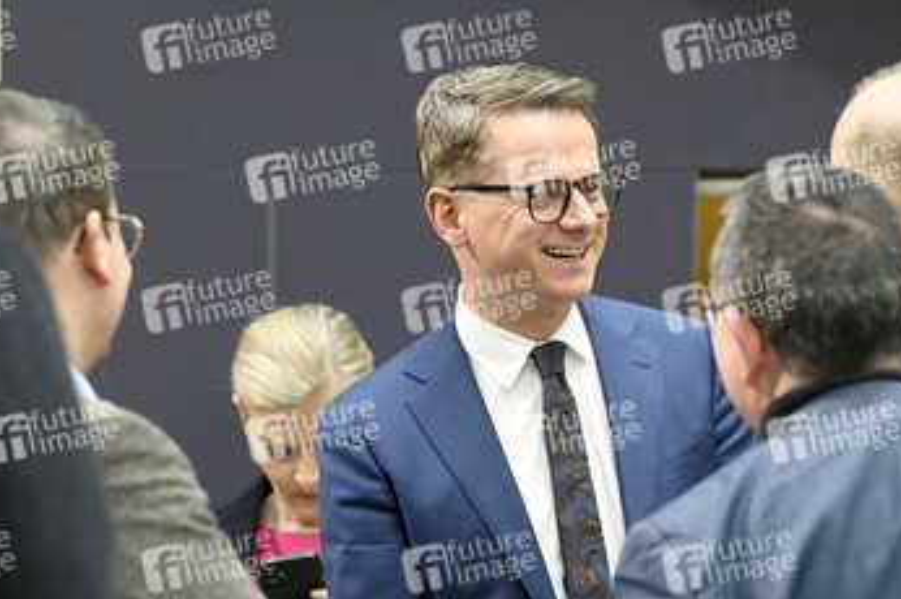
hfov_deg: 10.2
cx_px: 504
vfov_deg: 6.8
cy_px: 367
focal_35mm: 202
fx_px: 5051
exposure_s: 1/320
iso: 4000
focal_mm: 155
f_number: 3.5
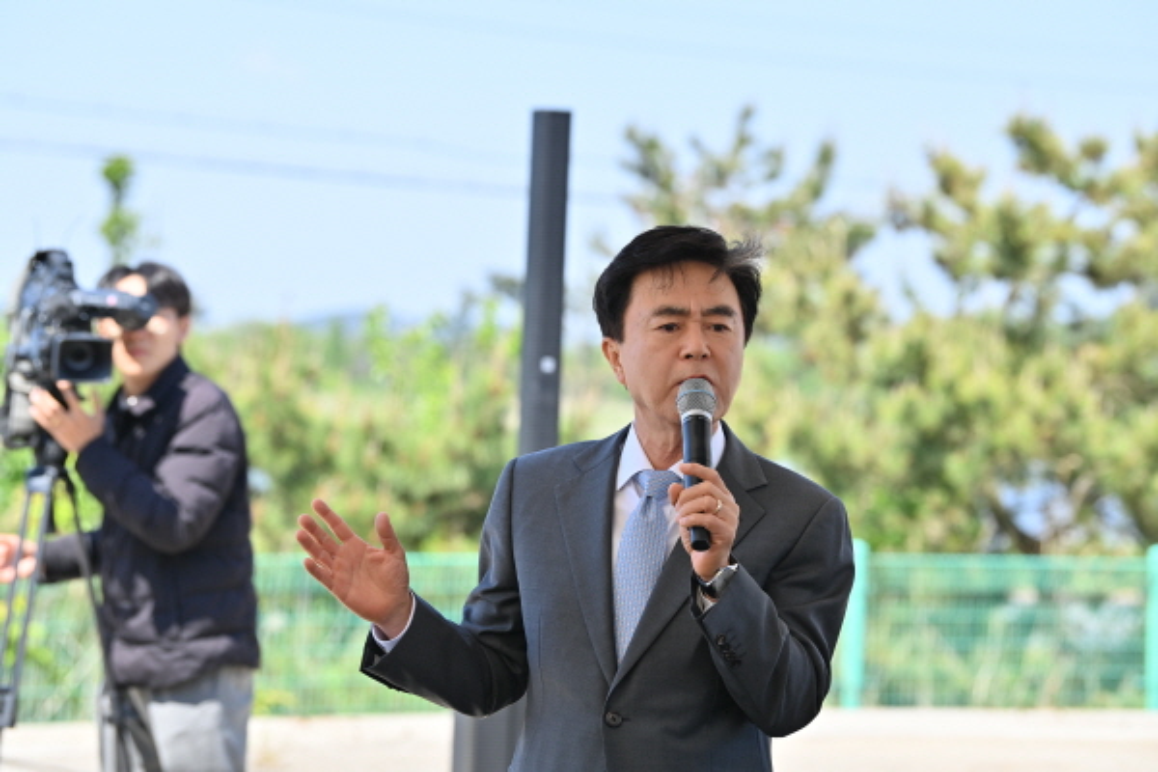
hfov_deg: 16.4
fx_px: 4021
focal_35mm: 125
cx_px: 579
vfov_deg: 11.0
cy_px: 386
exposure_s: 1/320
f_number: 5
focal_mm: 125
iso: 100
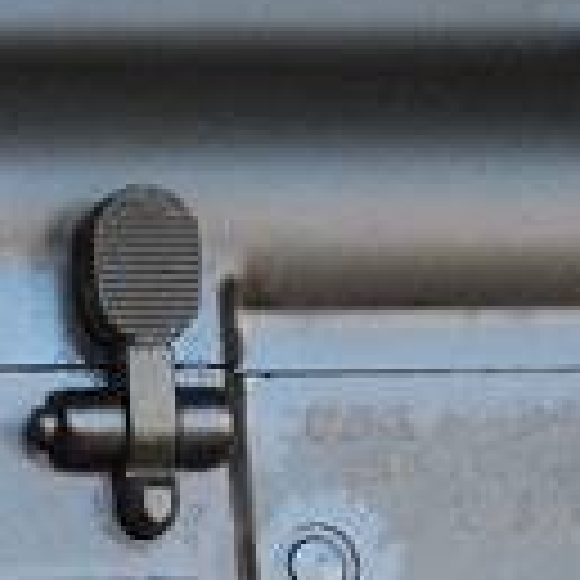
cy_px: 762
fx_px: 6748
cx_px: -108
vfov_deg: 4.9
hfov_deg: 4.9
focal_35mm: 356
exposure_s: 1/30
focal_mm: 60
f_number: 4.5
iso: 1600
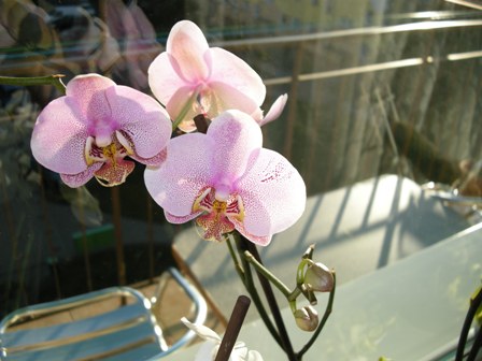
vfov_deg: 38.7
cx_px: 241
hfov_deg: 50.1
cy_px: 180
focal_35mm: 37
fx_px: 515
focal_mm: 7.9
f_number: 8
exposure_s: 1/425
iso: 64
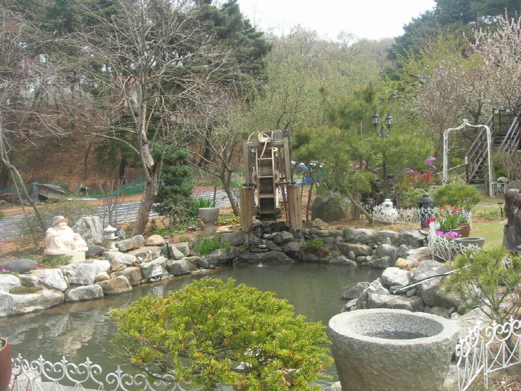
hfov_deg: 49.0
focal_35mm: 38
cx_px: 260
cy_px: 196
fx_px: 572
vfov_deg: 37.7
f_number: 4.8
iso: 64
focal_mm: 7.8
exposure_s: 1/198
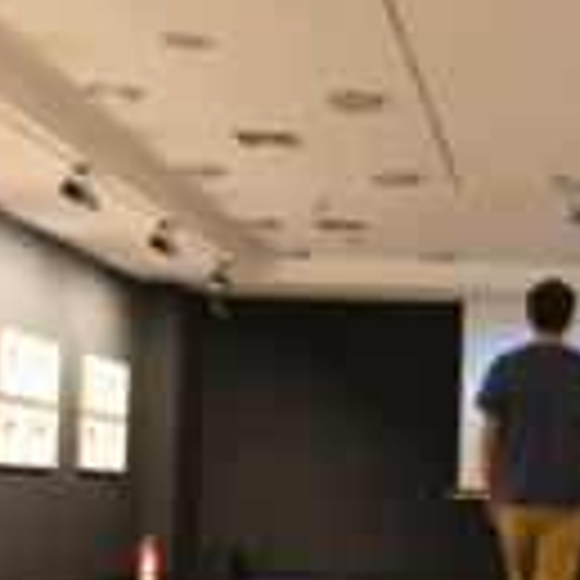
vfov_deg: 21.8
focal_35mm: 79
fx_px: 1498
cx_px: 571
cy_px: 423
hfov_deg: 21.2
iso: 3200
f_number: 3.2
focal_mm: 24
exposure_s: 1/40
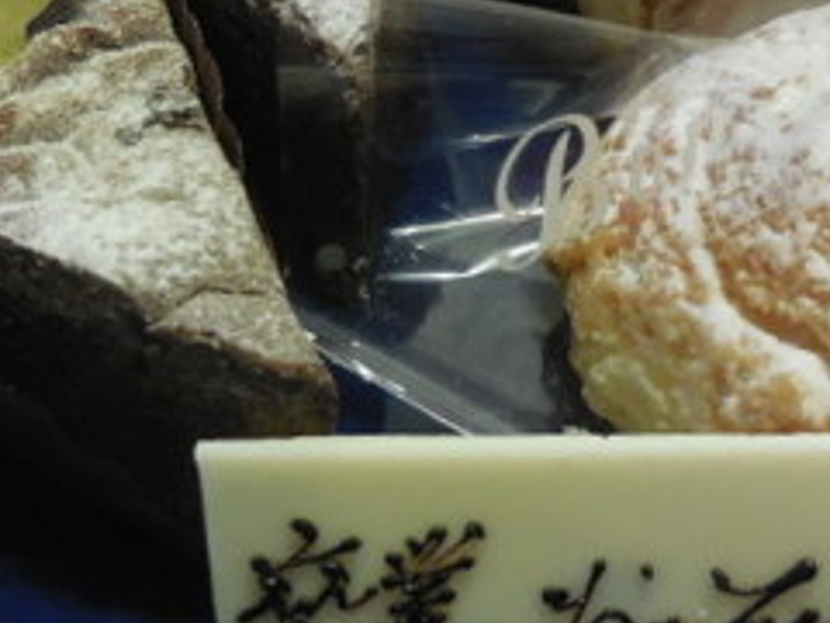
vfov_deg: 27.7
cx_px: 481
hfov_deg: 36.7
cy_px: 168
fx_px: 1247
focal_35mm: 52
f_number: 3.3
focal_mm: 4.5
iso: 560
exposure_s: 1/8
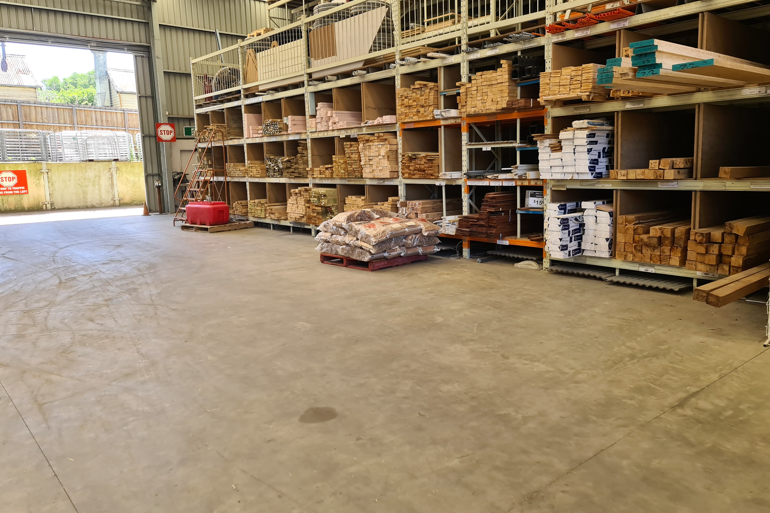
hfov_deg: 67.4
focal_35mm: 27
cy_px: 224
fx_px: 577
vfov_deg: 47.8
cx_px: 396
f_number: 1.8
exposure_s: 1/100
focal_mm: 7
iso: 50
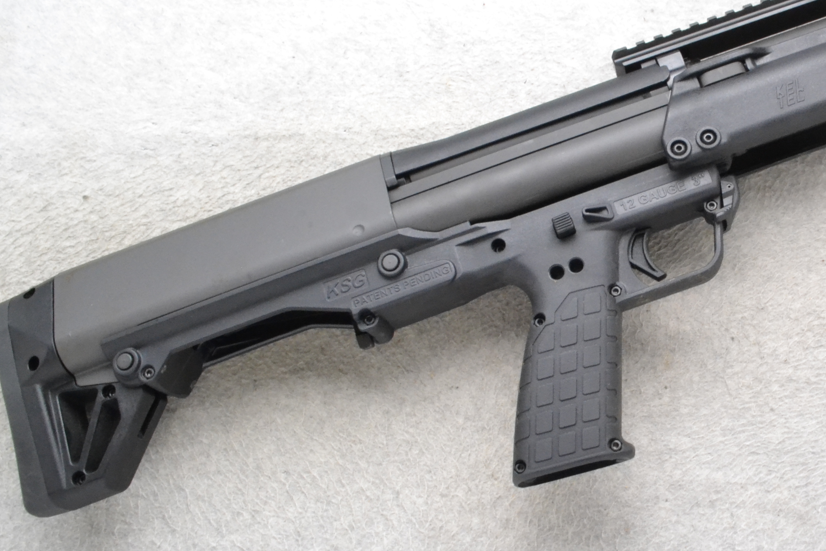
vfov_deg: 26.5
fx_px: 1170
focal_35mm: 51
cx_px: 636
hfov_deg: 37.7
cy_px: 277
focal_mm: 22
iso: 3200
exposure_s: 1/60
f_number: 20
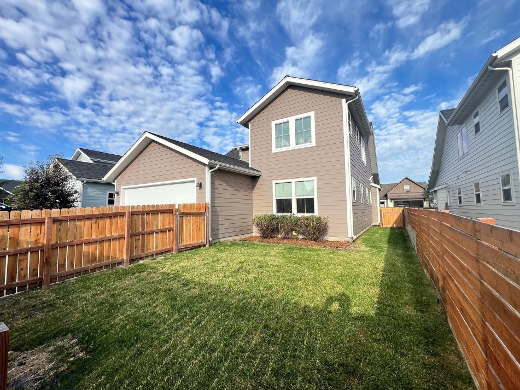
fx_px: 210
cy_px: 194
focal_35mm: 14
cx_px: 253
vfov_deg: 85.7
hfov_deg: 102.0
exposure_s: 1/732
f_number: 1.8
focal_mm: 1.57
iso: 32
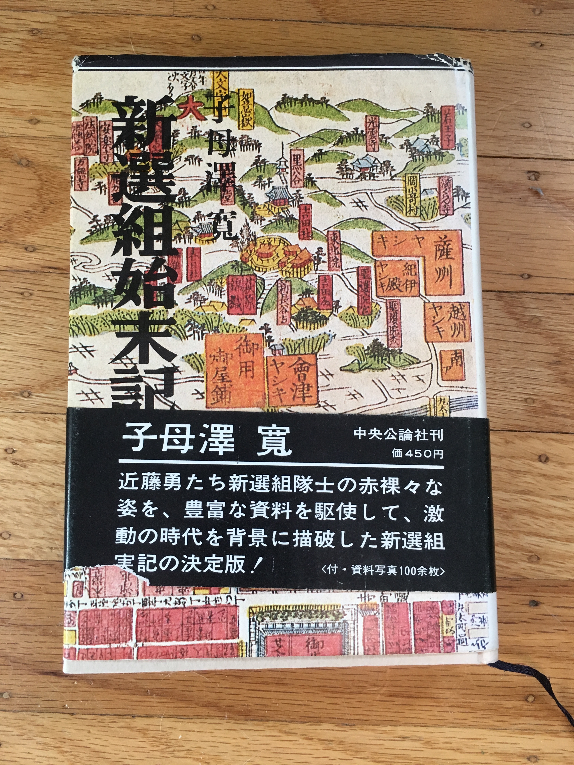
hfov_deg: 48.2
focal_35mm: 29
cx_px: 287
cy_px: 382
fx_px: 641
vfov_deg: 61.7
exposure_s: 1/30
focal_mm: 4.15
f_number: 2.2
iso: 40
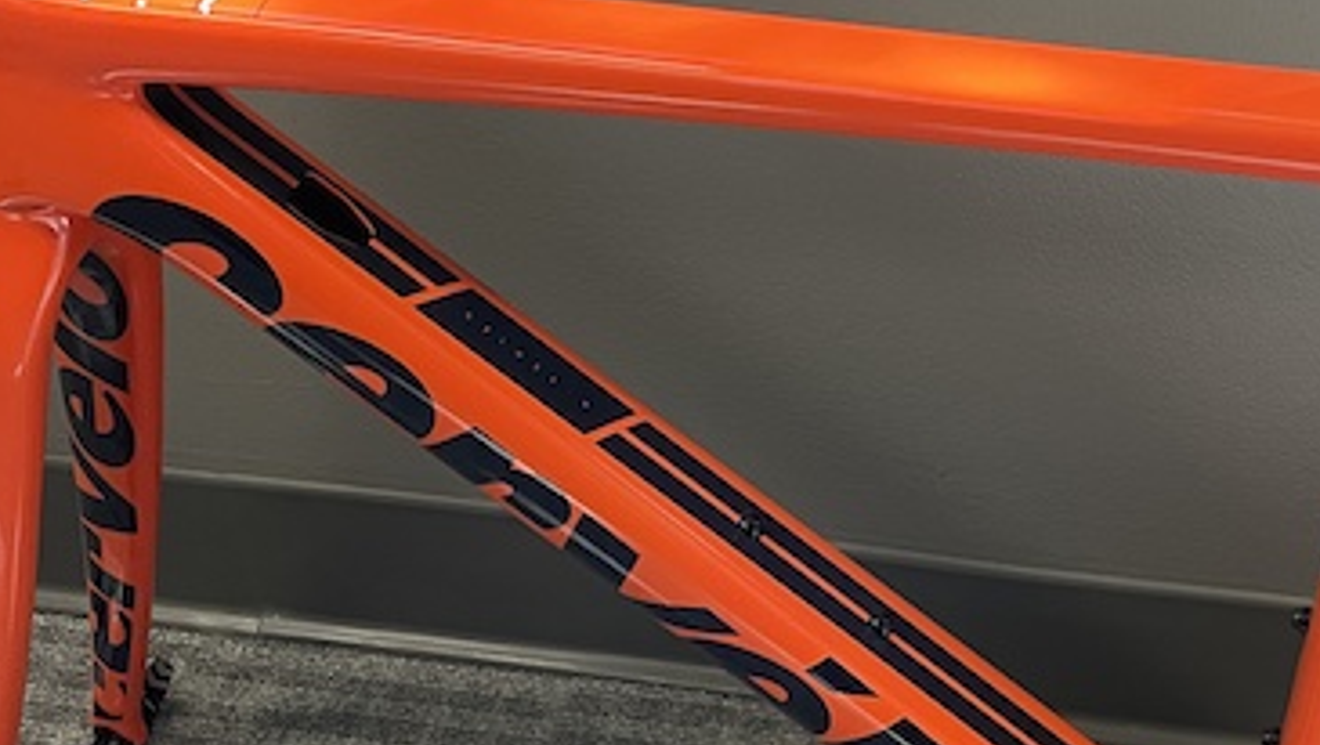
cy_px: 420
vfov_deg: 19.5
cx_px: 991
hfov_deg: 33.1
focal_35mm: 62
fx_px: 2172
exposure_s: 1/60
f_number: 1.6
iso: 250
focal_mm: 4.2
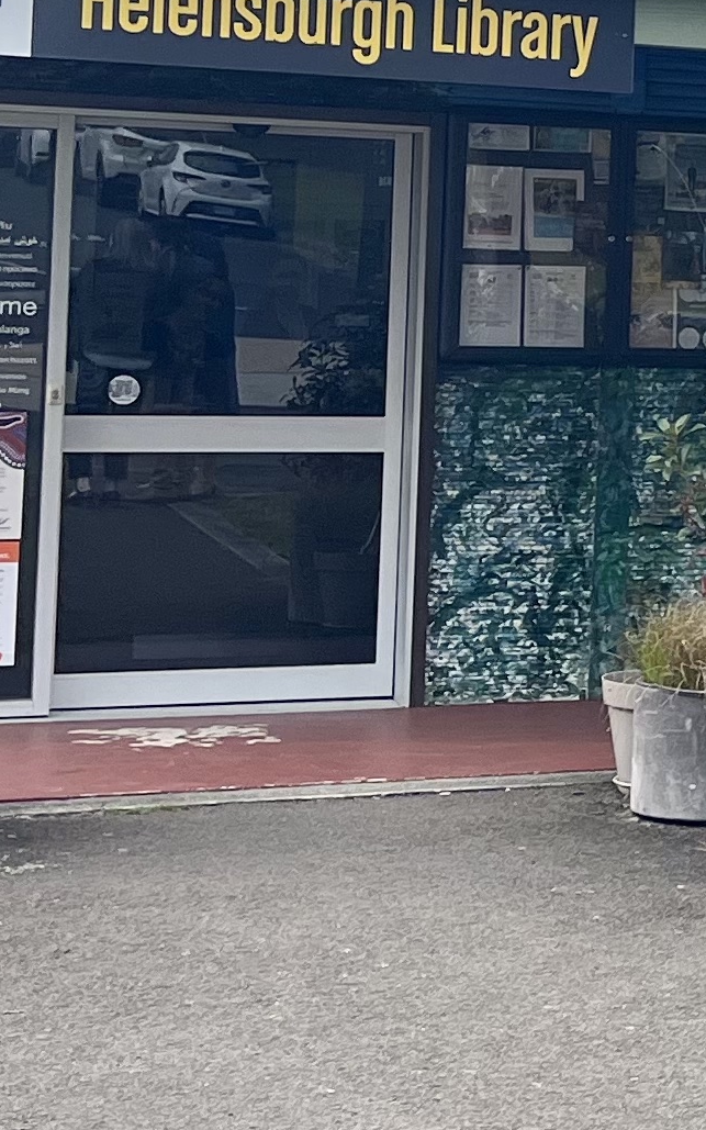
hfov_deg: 10.3
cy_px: 299
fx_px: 3325
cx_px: 1752
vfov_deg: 19.2
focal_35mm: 108
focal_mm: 5.1
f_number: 1.6
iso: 50
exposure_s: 1/1536
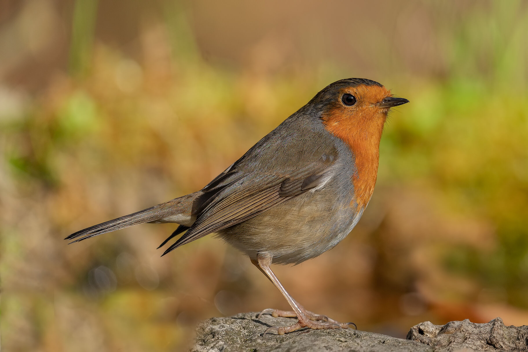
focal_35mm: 600
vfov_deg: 2.3
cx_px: 264
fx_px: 8799
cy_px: 176
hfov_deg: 3.4
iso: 400
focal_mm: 600
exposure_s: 1/1250
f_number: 7.1
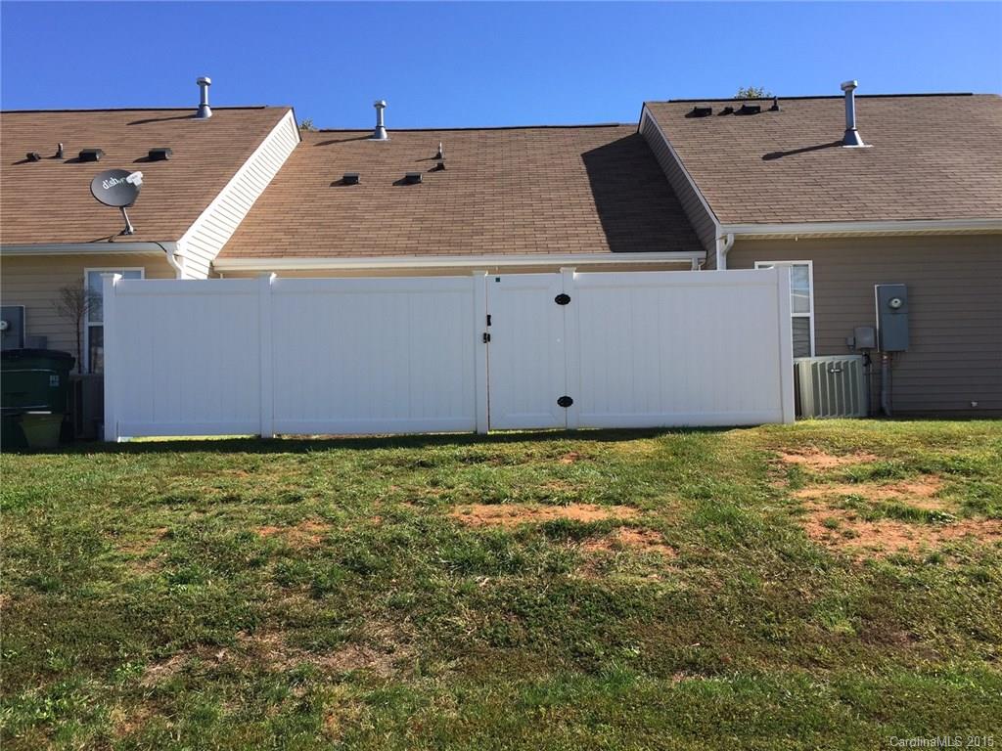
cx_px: 501
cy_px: 376
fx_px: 839
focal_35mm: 29
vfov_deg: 48.2
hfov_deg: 61.7
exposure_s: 1/1276
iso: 32
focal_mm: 4.15
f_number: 2.2
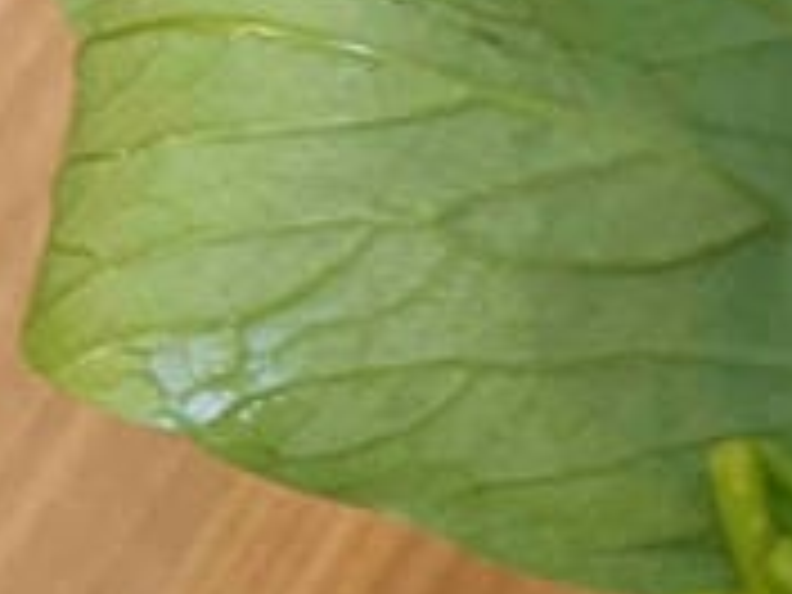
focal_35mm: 177
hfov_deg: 8.9
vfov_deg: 8.2
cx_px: 2462
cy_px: 950
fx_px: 4050
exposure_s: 1/120
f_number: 1.5
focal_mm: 5.7
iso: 40
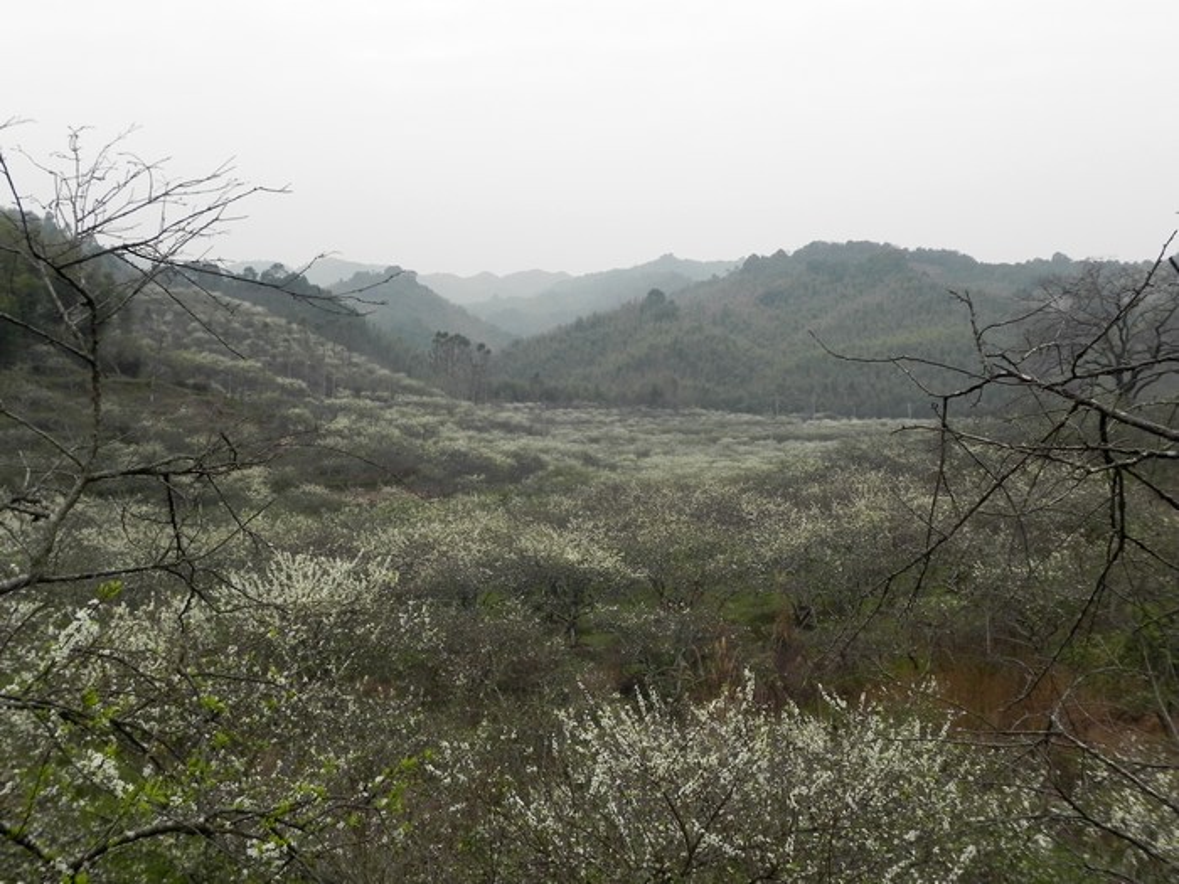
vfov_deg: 35.1
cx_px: 590
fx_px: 1396
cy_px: 442
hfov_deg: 45.8
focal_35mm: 41
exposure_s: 1/186
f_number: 5
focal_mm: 7.3
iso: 160
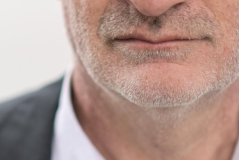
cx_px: 2
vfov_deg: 5.8
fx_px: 1560
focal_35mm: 235
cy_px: 1
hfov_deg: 8.7
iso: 100
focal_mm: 85
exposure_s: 1/250
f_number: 2
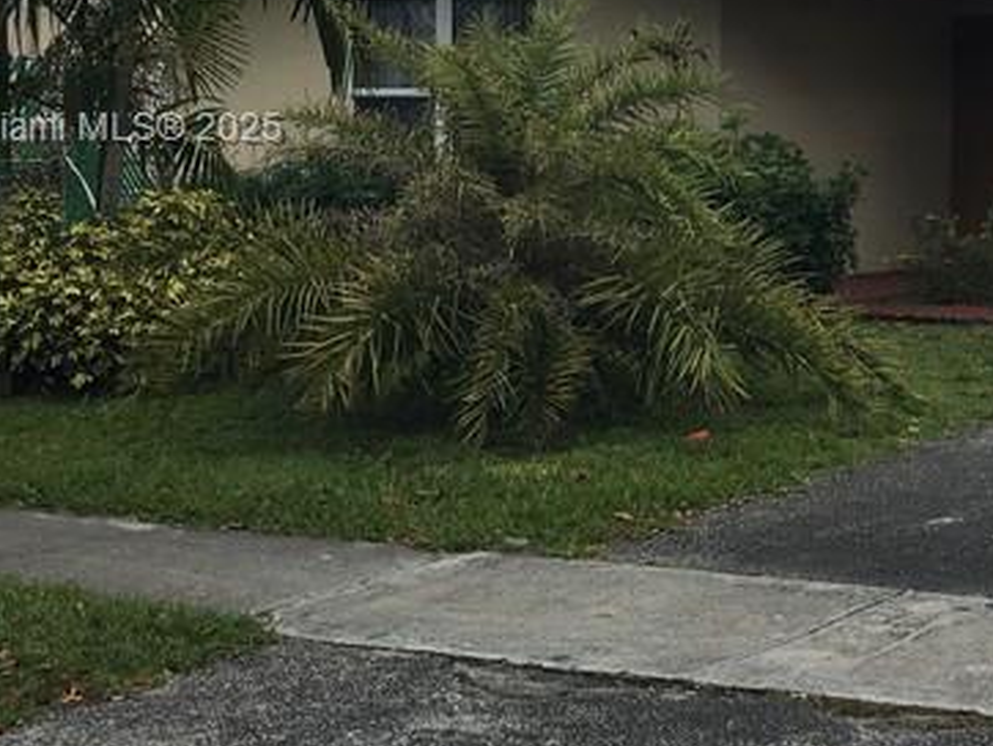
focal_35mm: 82
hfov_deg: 22.4
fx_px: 2354
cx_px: 1116
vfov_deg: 17.8
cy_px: 132
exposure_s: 1/1508
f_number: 2.2
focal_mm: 4.15
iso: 25
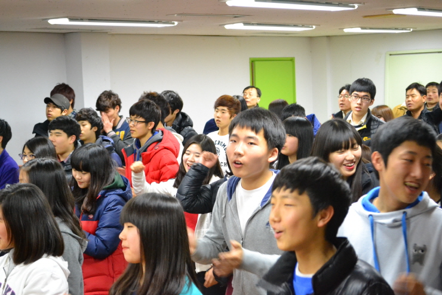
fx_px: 829
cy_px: 148
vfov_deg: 20.2
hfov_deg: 29.9
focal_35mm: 68
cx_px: 221
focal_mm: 45
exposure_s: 1/60
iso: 3200
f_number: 5.3
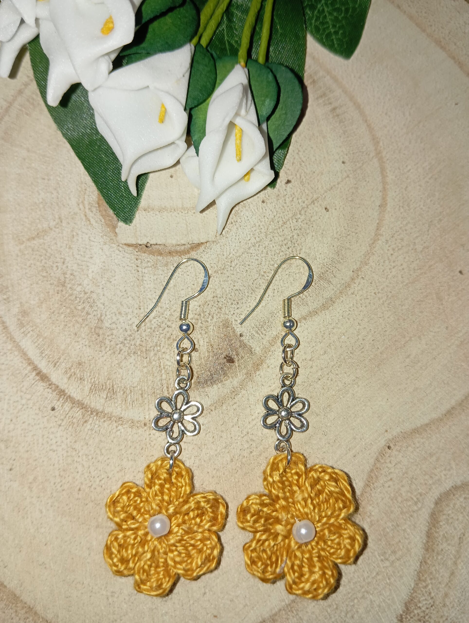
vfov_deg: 63.4
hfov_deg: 49.9
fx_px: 504
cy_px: 312
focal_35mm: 28
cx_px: 234
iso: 66
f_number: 1.8
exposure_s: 1/50
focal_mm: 4.22
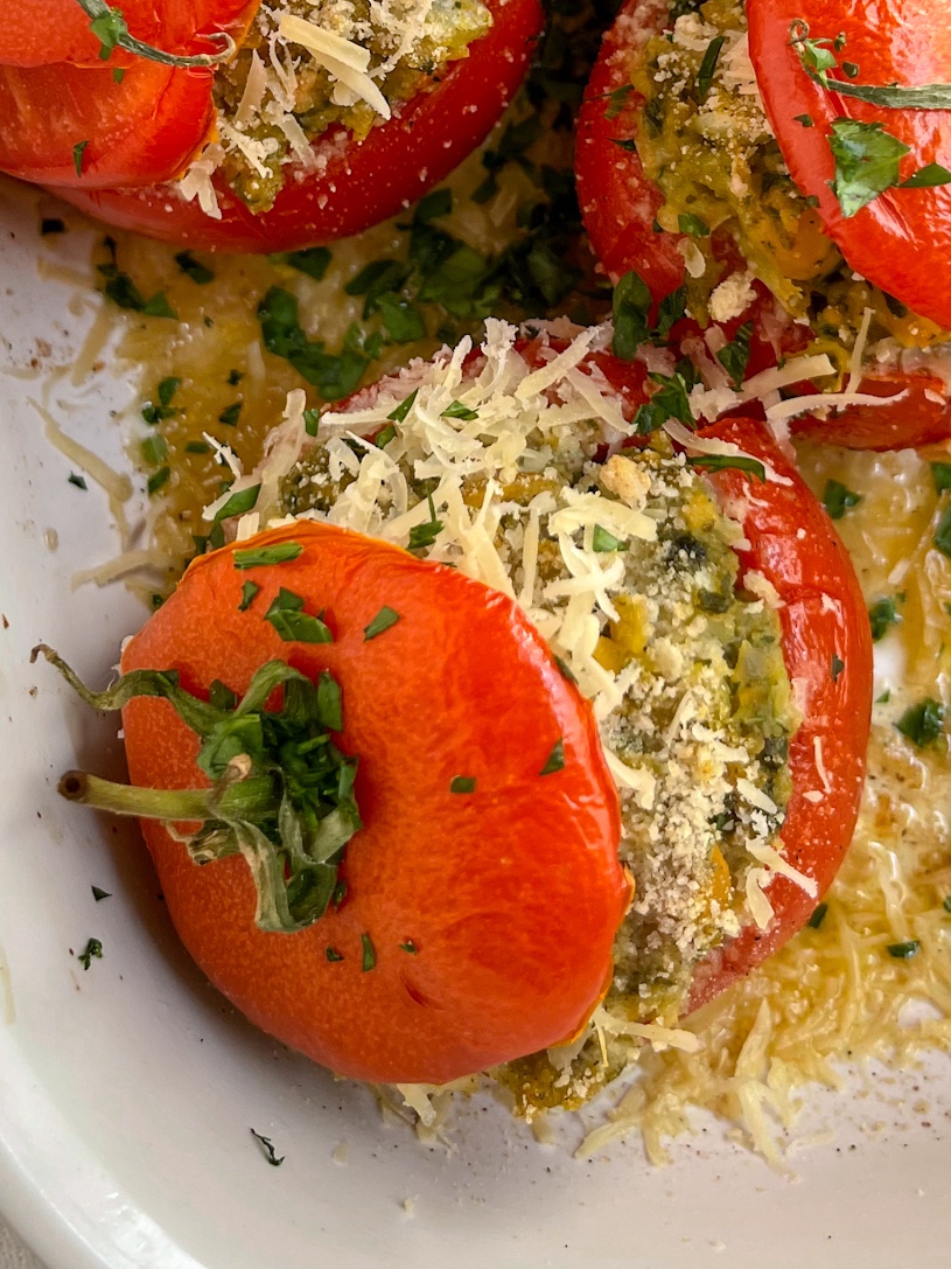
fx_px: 1795
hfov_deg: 29.6
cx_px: 544
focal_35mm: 49
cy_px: 127
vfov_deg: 36.5
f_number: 1.6
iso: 80
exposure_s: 1/120
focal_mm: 5.1
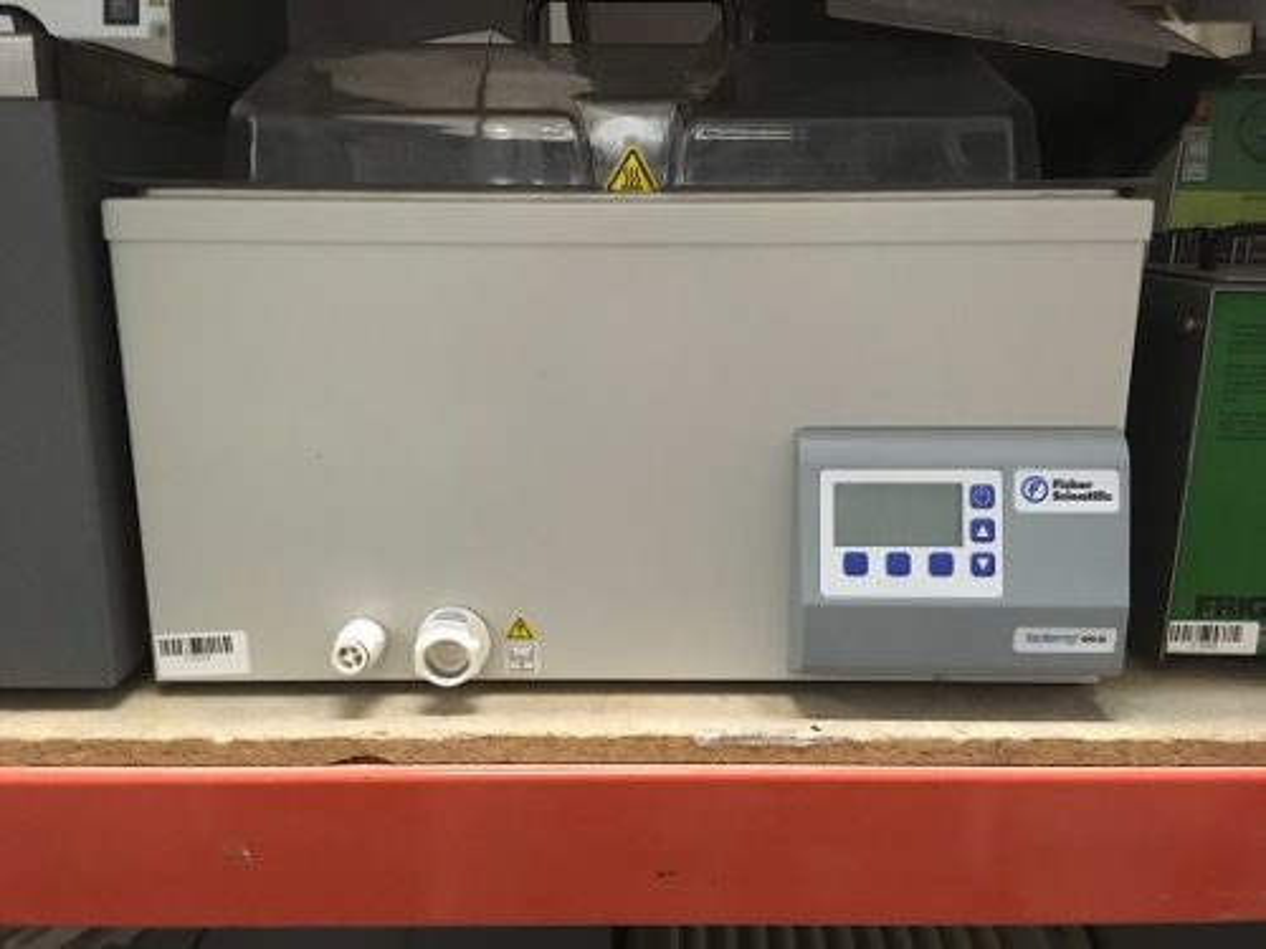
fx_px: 1061
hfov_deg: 61.7
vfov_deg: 48.2
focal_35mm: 29
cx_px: 633
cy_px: 474
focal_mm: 4.15
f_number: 2.2
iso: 250
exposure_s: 1/15
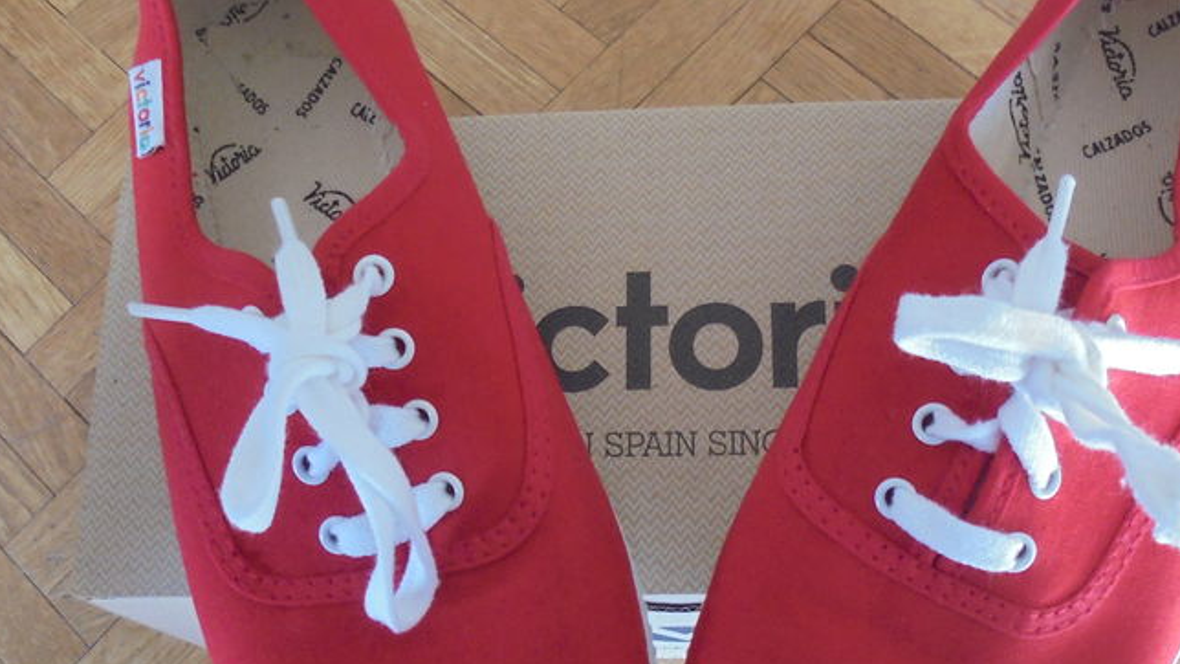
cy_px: 451
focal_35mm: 44
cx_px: 601
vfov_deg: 26.9
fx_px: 1376
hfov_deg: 46.4
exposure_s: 1/30
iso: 250
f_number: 3.5
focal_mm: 4.6
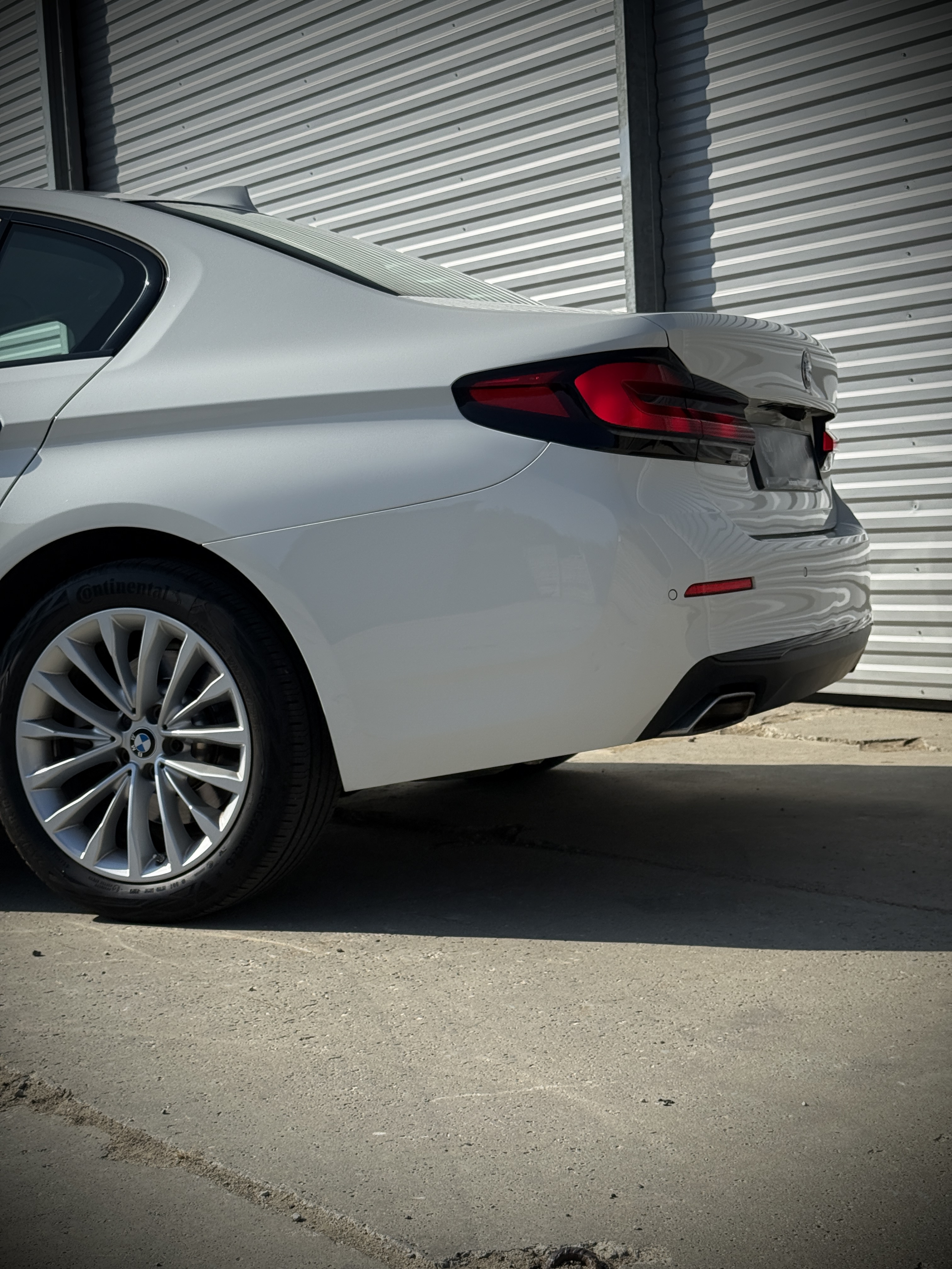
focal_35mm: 48
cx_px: 476
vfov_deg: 39.7
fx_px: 1760
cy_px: 634
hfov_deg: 30.3
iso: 100
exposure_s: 1/9901
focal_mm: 6.76
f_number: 1.78
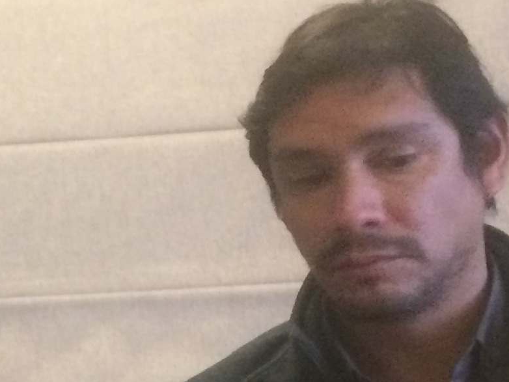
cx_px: -118
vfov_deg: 12.1
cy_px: 389
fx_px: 1780
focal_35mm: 121
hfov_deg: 15.6
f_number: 2.2
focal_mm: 4.15
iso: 320
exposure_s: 1/25
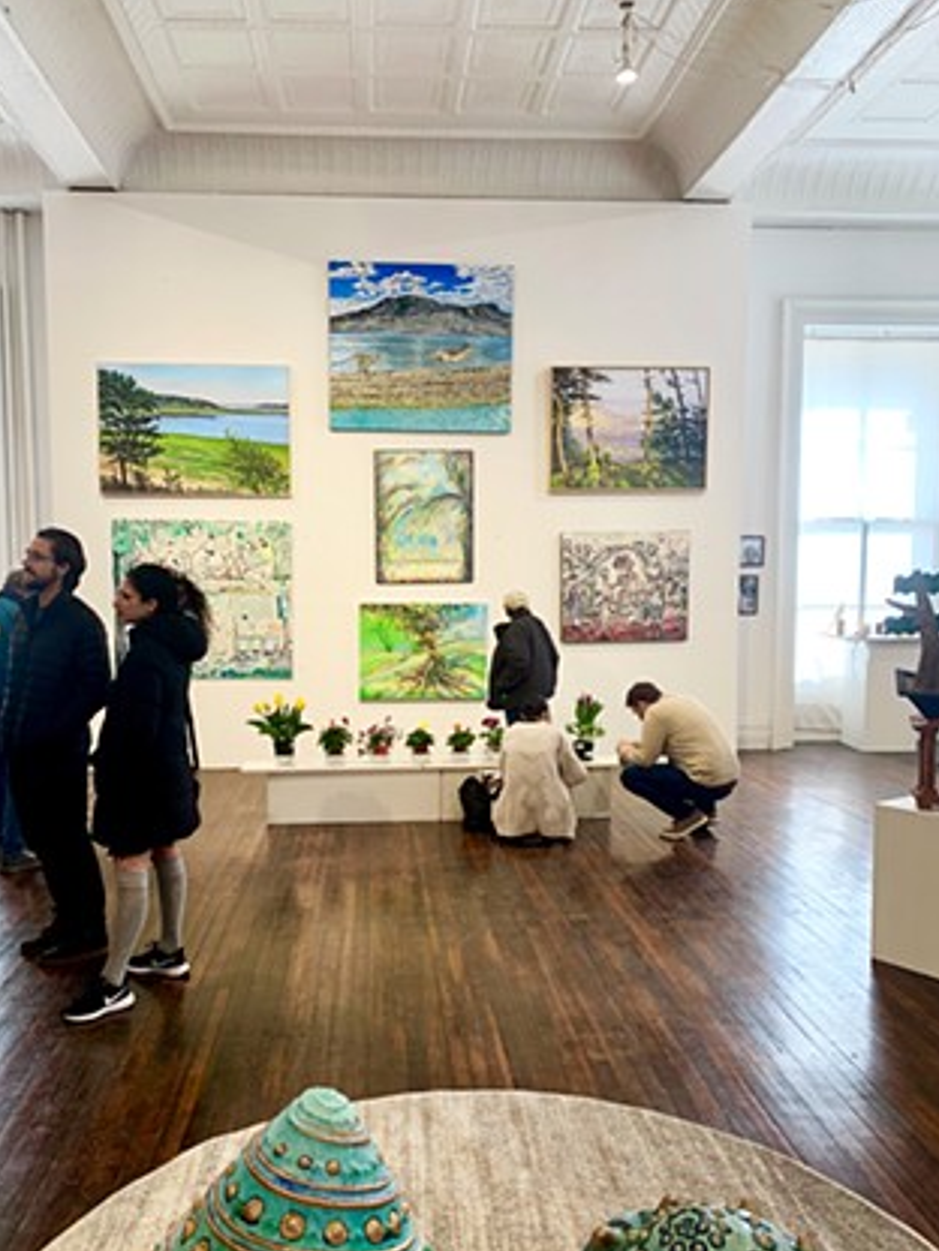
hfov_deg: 46.8
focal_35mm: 30
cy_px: 680
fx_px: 1085
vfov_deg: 59.9
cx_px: 430
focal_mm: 4.2
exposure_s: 1/60
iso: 50
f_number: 1.8
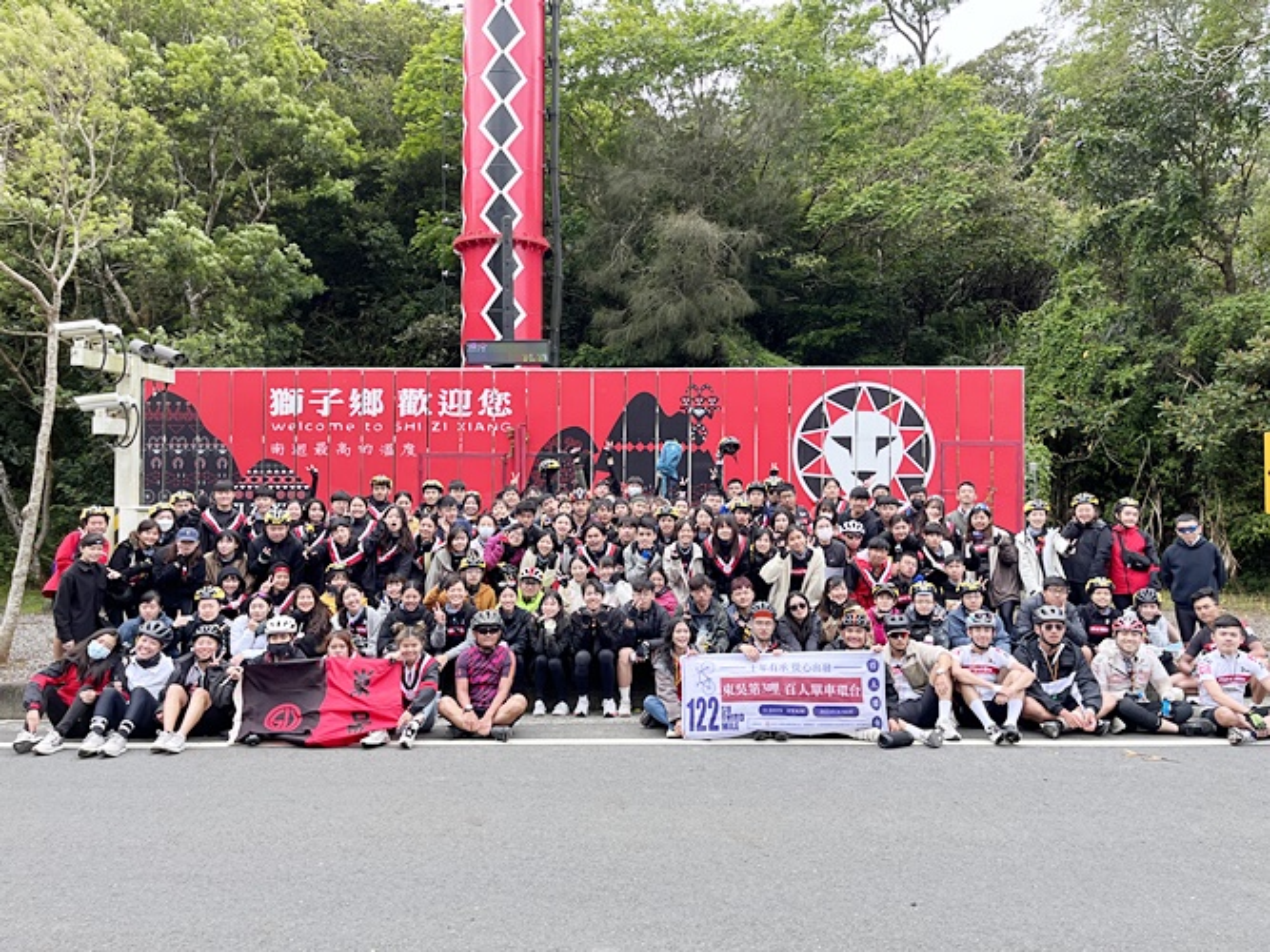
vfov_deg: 53.0
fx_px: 954
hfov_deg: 67.3
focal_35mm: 26
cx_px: 635
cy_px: 476
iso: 50
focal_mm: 5.1
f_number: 1.6
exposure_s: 1/696
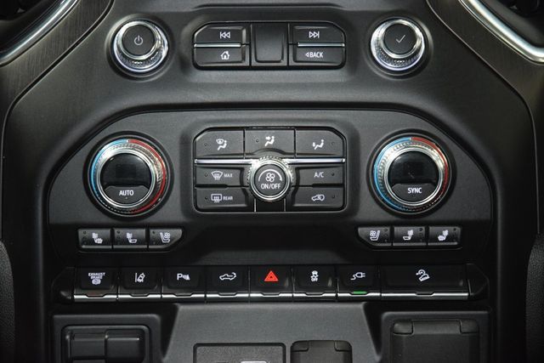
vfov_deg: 13.0
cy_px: 182
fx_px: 1587
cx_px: 272
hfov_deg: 19.5
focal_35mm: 105
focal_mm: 70
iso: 2500
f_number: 4.5
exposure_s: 1/20
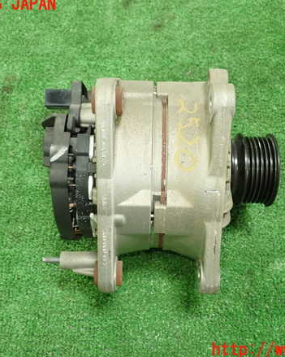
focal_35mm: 40
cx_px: 152
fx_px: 422
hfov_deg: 37.3
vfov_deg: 45.8
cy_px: 177
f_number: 2.3
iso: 800
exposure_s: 1/60
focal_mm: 5.5
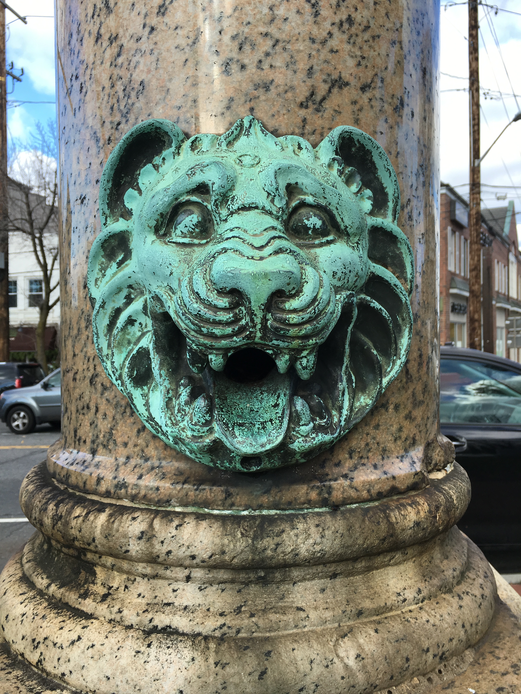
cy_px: 347
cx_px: 260
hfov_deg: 48.2
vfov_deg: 61.7
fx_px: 582
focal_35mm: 29
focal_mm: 4.15
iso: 25
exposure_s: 1/403
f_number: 2.2
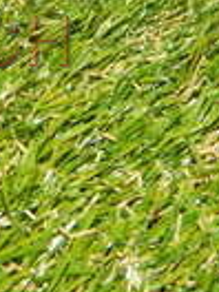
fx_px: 1122
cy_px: 41
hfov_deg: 10.9
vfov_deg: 14.7
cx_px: -46
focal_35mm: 133
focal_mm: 6.2
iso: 200
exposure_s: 1/40
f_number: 9.4
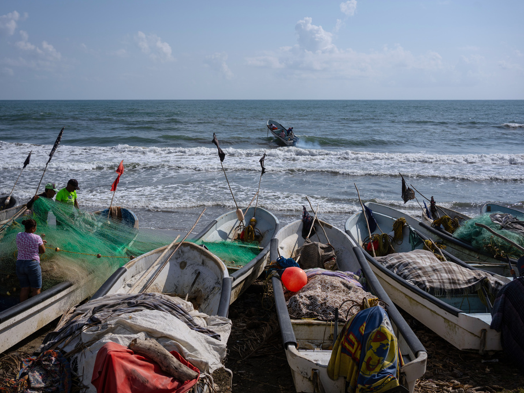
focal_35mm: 38
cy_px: 196
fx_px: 575
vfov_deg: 37.7
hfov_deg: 48.9
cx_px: 229
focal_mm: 35
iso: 100
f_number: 5.6
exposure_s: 1/2000
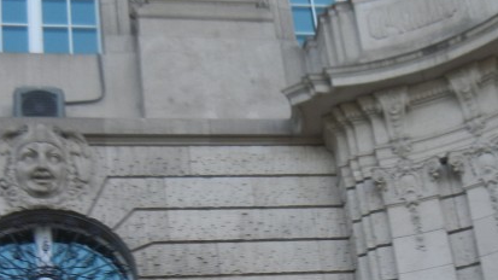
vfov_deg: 14.7
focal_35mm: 81
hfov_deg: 26.2
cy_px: 273
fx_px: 1069
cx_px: 298
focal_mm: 5.4
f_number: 3.5
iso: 160
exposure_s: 1/180
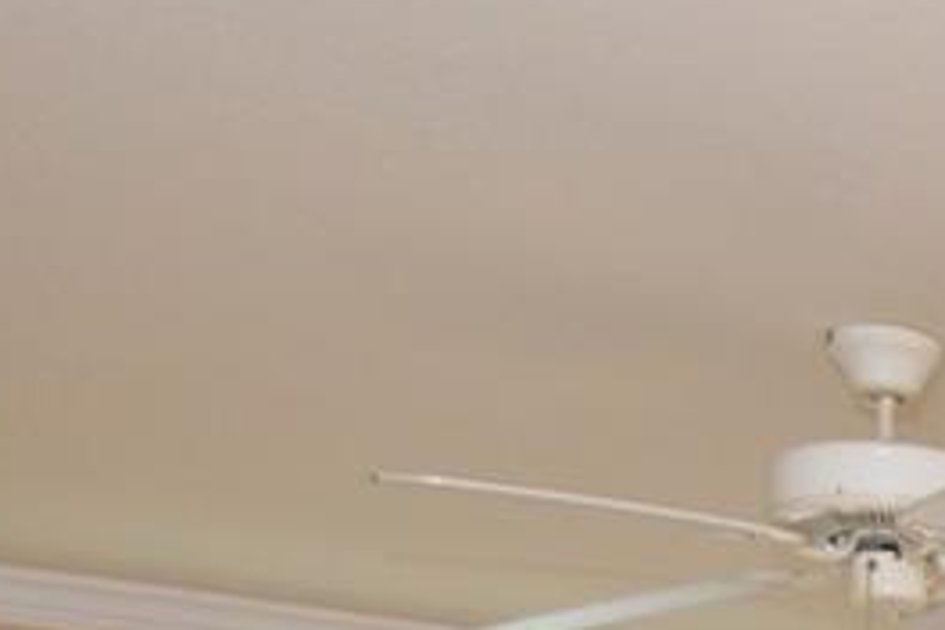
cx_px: 1500
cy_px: 1824
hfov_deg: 16.7
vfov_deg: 9.9
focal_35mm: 109
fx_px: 2861
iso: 640
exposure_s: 1/60
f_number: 4
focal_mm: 12
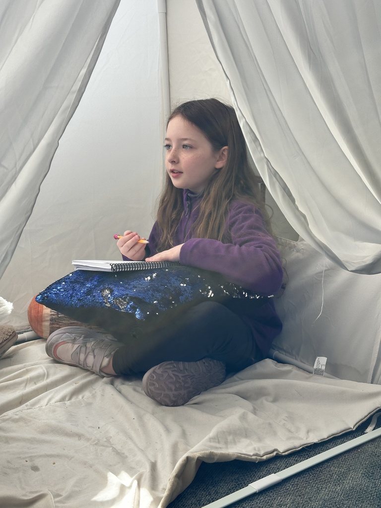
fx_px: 704
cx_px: 190
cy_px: 254
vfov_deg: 39.7
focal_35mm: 48
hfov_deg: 30.3
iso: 64
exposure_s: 1/407
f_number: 1.78
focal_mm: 6.86
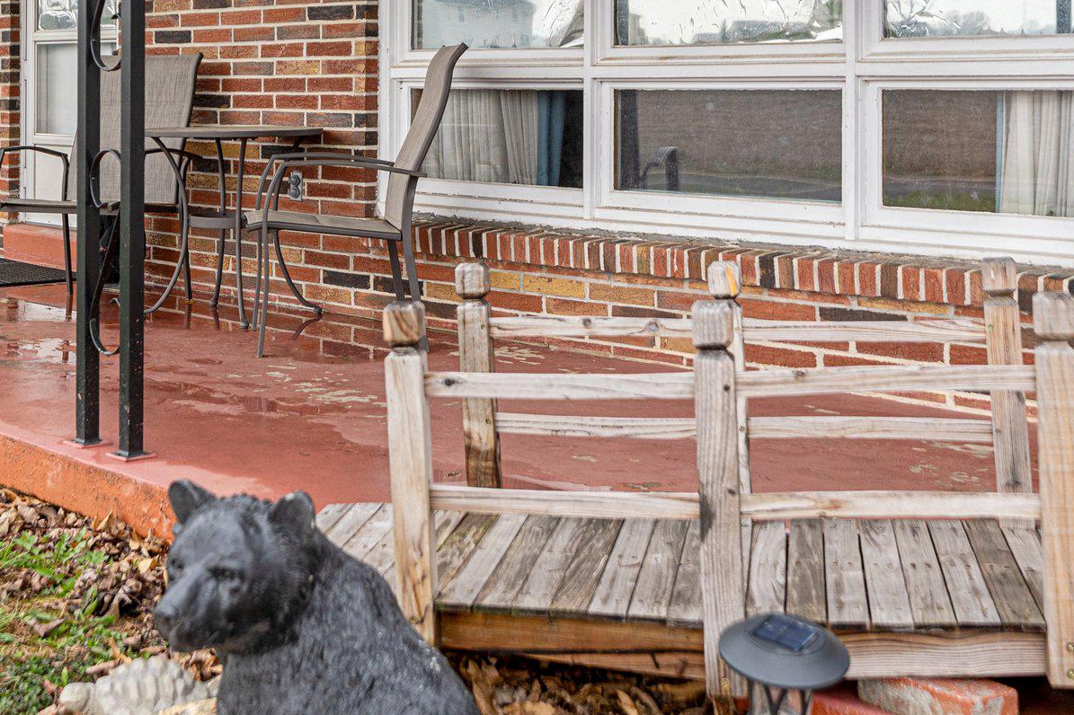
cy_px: 161
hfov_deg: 32.9
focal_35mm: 60
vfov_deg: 22.4
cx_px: 295
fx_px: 1789
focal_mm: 35
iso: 320
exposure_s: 1/800
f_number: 4
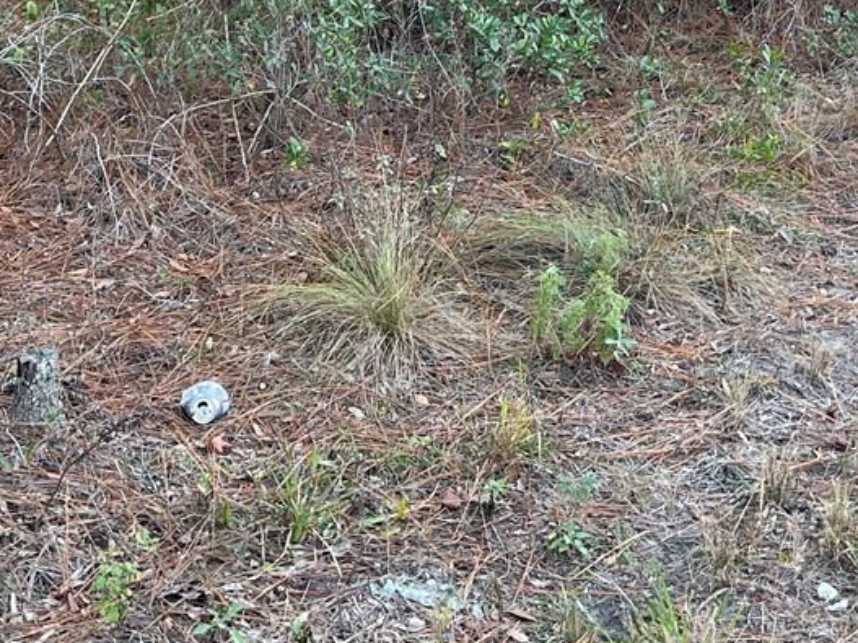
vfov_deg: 17.7
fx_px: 1958
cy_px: -140
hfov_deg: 24.6
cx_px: 274
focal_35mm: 79
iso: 64
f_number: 1.5
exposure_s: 1/121
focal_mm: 5.7
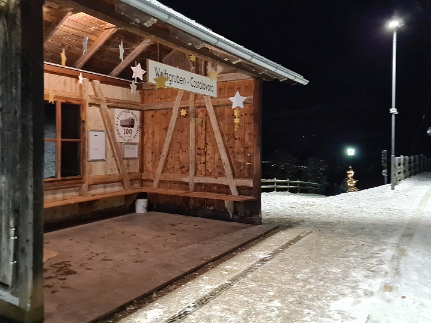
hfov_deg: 61.6
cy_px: 152
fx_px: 361
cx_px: 209
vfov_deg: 48.2
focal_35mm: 29
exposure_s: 1/13
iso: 1250
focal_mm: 5.4
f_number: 1.8
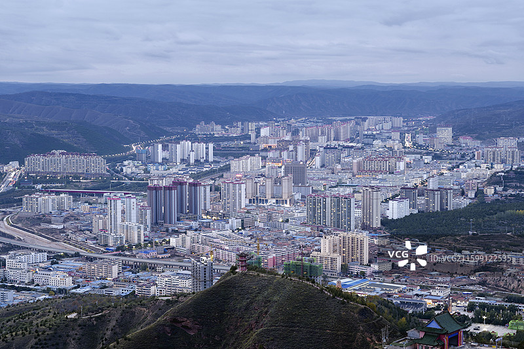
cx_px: 262
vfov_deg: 19.4
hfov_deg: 28.8
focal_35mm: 70
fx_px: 1019
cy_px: 174
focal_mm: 70
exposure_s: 5
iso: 50
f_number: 8
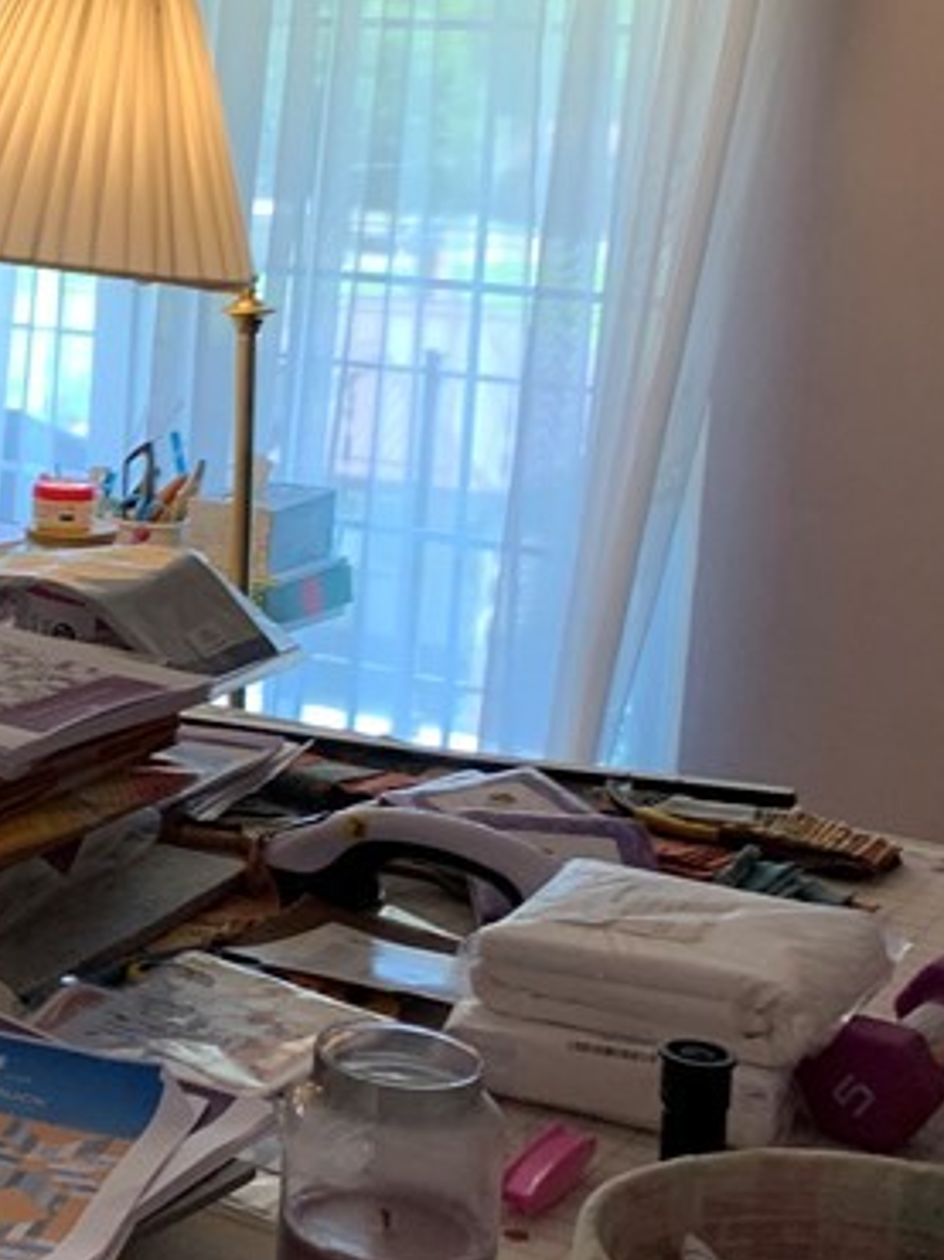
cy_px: 432
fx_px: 2621
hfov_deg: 18.1
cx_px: -487
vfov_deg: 26.9
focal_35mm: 72
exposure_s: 1/60
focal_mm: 4.25
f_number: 1.8
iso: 64
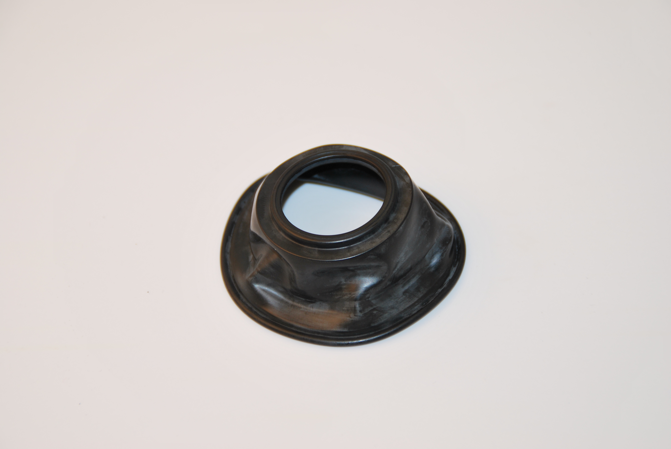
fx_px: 2099
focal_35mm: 112
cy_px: 224
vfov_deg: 12.2
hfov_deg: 18.2
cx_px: 336
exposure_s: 1/60
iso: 200
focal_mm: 75
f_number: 5.6
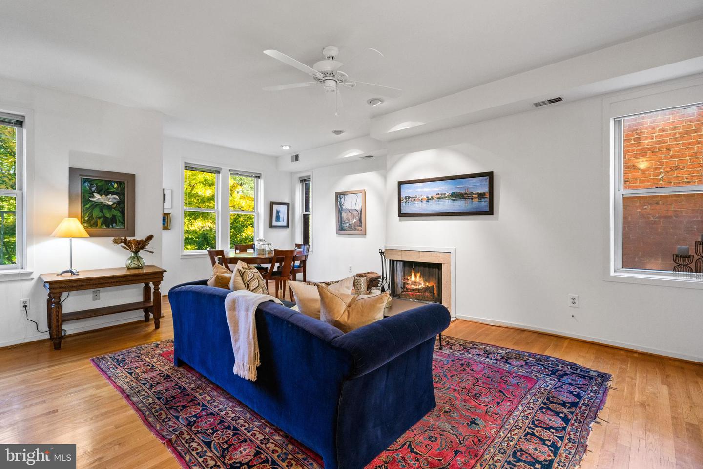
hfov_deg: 96.7
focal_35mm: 16
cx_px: 352
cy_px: 234
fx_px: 312
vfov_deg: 73.7
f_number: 4
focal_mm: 16
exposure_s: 1/13
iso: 1250
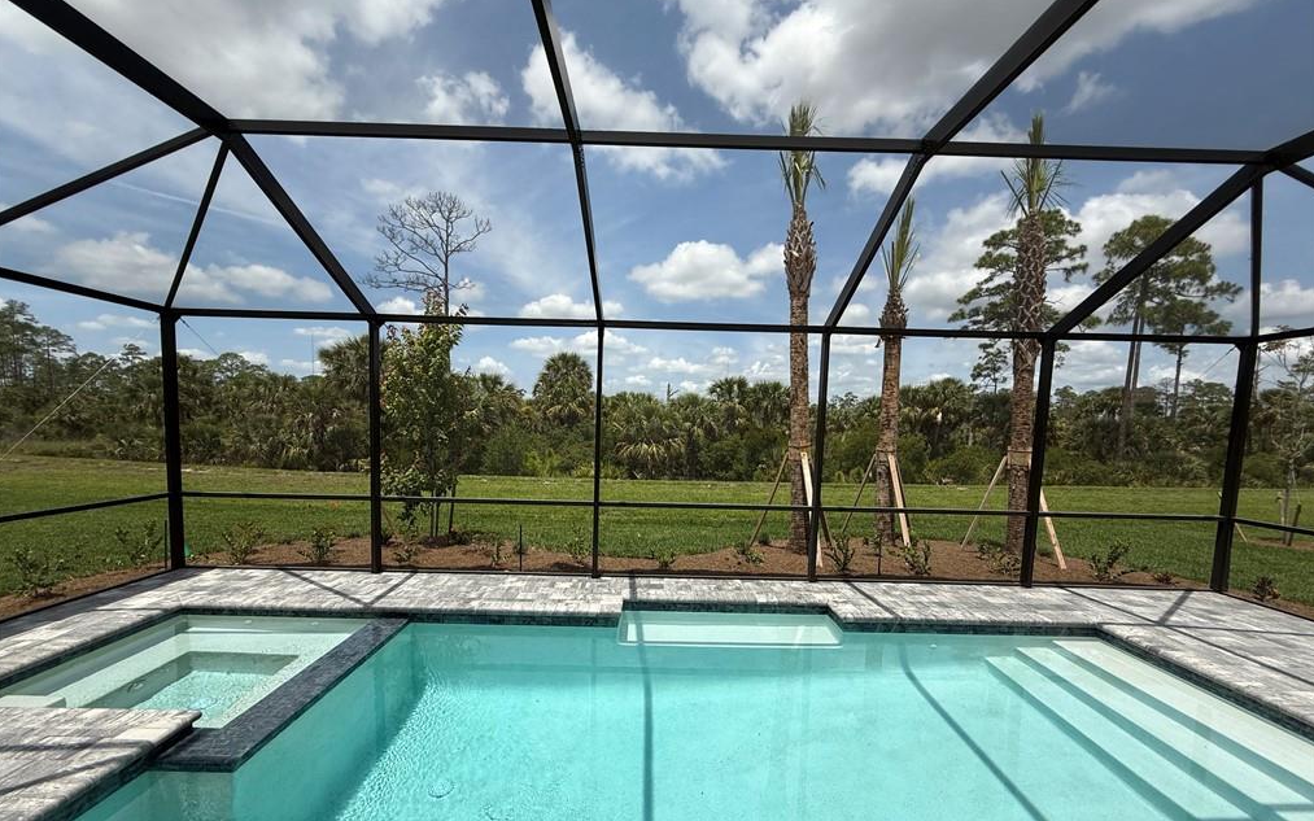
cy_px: 470
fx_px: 537
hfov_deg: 101.5
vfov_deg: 74.4
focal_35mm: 15
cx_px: 656
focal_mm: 2.22
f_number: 2.2
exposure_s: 1/1745
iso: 50
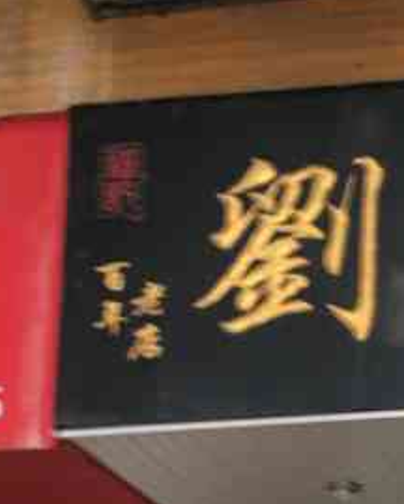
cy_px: 561
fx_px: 1465
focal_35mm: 98
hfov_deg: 14.8
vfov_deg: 18.8
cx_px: 572
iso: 50
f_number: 2.2
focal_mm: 4.15
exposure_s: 1/33
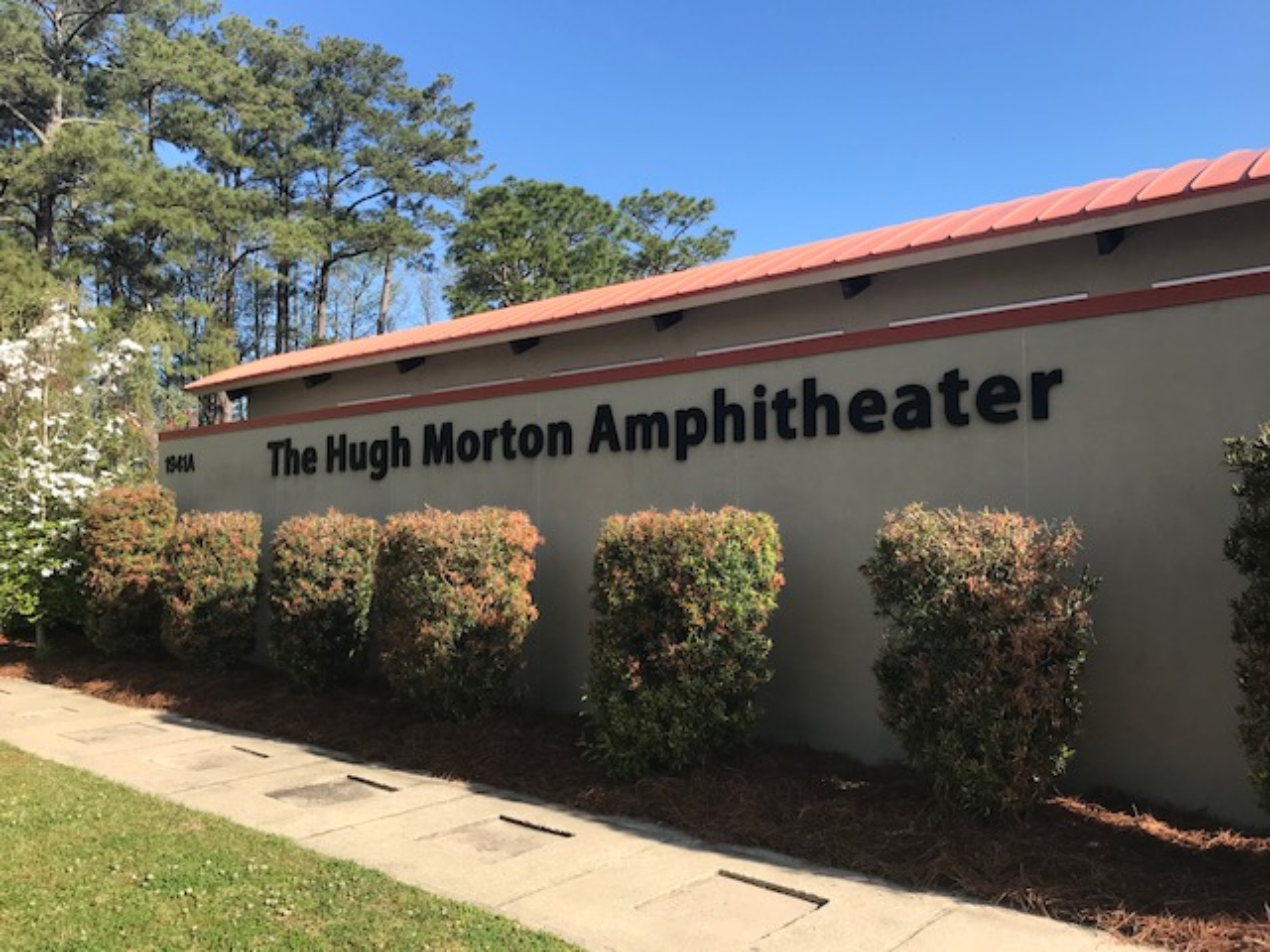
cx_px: 635
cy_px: 476
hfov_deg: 63.4
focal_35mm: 28
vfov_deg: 49.7
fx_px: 1027
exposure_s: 1/1140
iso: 20
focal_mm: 3.99
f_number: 1.8
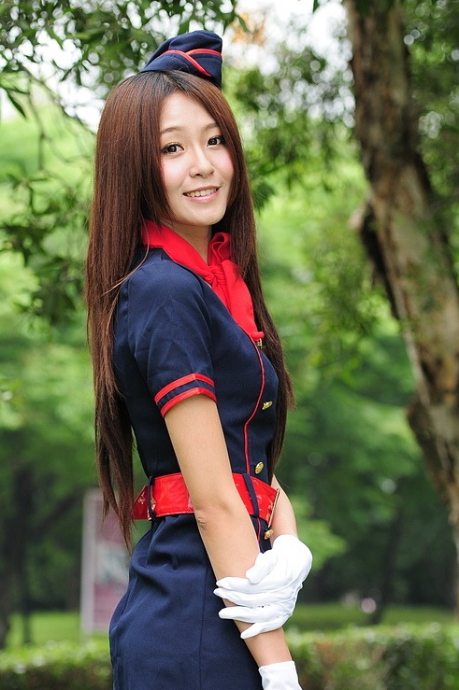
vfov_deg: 11.6
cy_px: 378
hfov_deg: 7.8
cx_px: 181
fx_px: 3387
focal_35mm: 177
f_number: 3.5
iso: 200
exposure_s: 1/320
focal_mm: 85
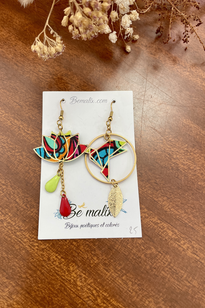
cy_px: 149
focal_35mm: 28
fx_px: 239
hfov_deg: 46.3
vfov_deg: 65.5
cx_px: 91
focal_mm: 4.2
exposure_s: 1/100
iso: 50
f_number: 1.6
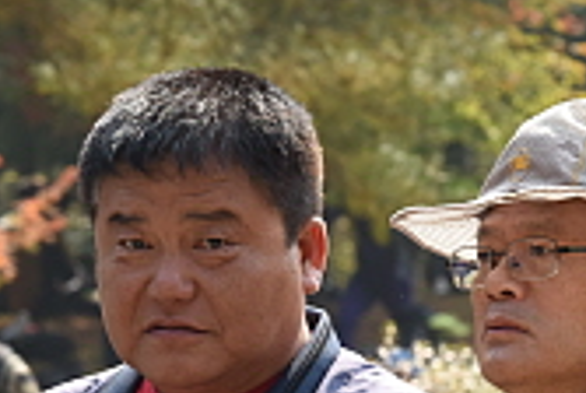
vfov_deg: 2.4
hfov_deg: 3.6
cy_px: 340
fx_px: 9262
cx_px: 228
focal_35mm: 568
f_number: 14
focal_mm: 190
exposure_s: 1/160
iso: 800
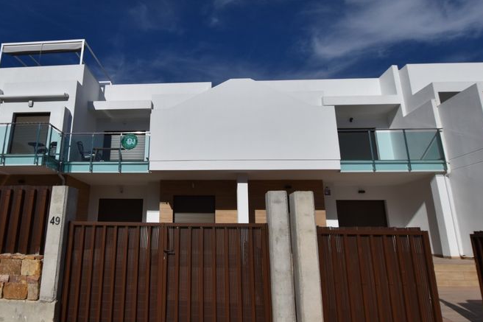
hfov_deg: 73.2
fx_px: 318
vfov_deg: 53.6
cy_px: 147
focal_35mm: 24
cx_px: 181
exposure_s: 1/1250
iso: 200
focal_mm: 11
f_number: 10
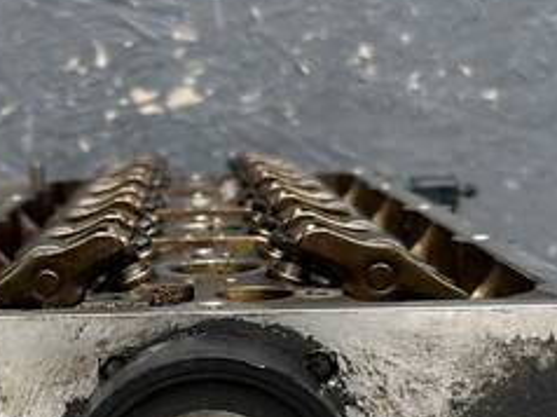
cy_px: 302
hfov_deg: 27.3
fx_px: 1125
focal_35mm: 70
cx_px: 115
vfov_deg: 20.8
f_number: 1.6
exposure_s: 1/172
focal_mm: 5.1
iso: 40
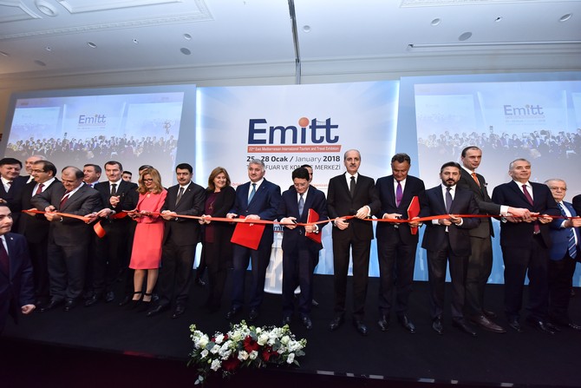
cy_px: 194
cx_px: 290
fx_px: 226
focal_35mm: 14
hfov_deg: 104.2
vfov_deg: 81.2
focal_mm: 14
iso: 1250
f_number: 5.6
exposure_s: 1/160
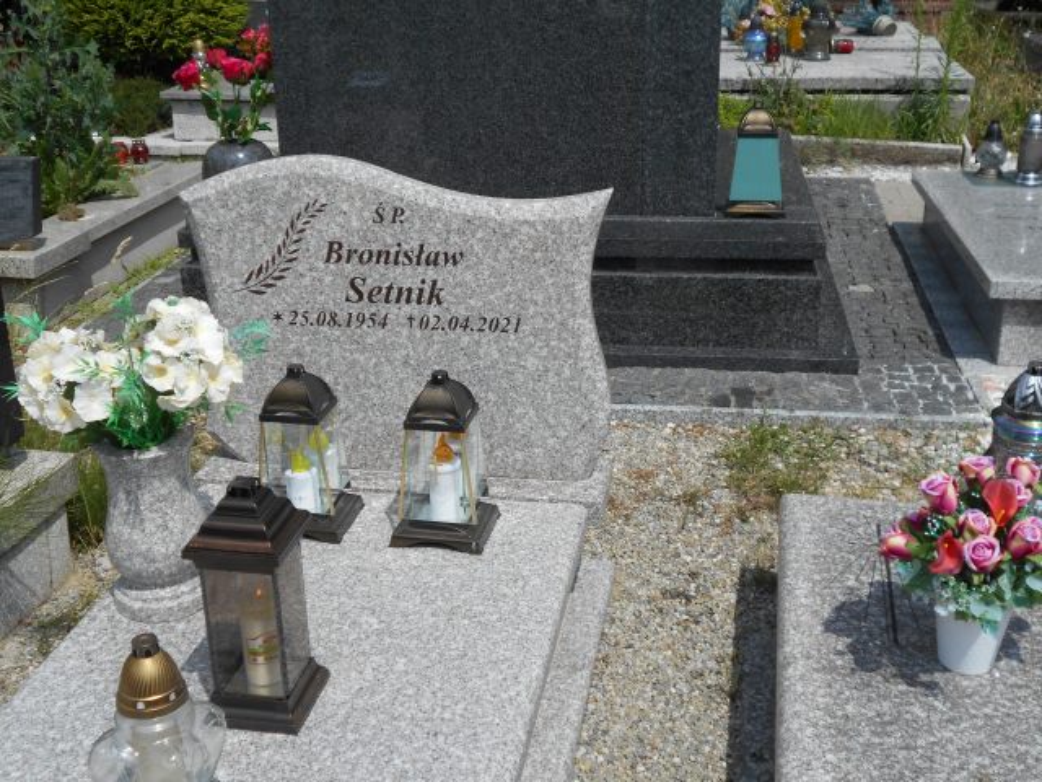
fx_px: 1324
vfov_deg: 32.9
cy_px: 391
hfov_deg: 42.9
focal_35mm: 44
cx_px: 521
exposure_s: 1/1000
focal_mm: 7.7
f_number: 4.2
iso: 80
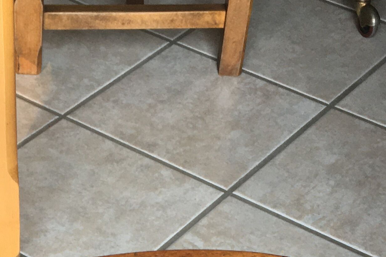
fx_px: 1062
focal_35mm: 99
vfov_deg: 12.6
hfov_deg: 20.5
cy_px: 468
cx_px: 105
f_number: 2.2
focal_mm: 4.15
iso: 32
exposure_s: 1/50
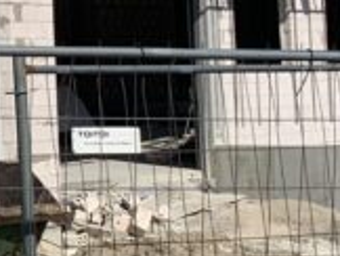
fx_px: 1613
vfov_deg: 9.0
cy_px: -2
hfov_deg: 11.2
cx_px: -262
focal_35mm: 164
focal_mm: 4.25
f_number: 1.8
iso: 25
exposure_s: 1/4274
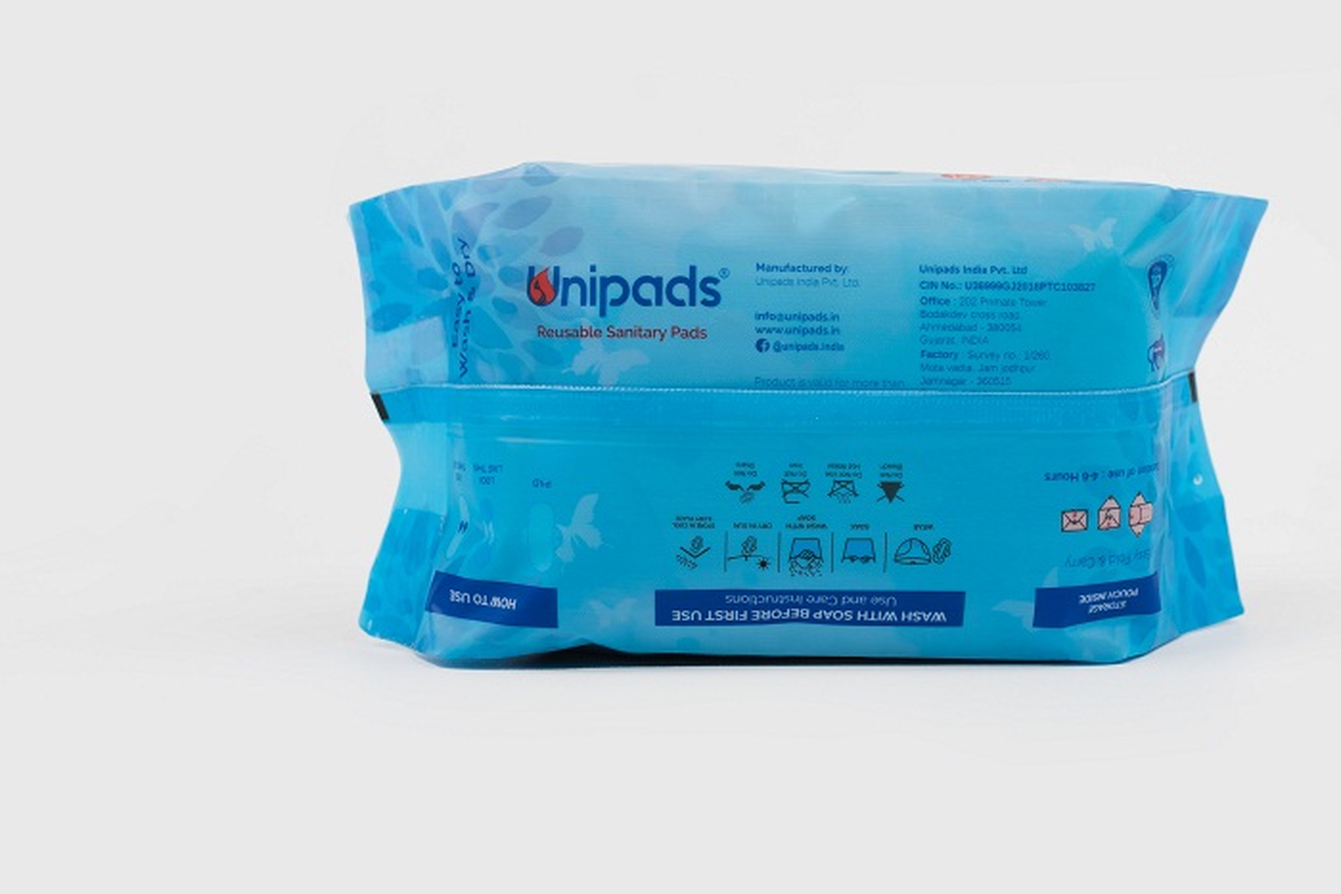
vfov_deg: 27.0
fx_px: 1863
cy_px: 434
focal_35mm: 50
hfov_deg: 39.3
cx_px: 845
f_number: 5.6
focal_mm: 35
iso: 100
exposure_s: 1/160
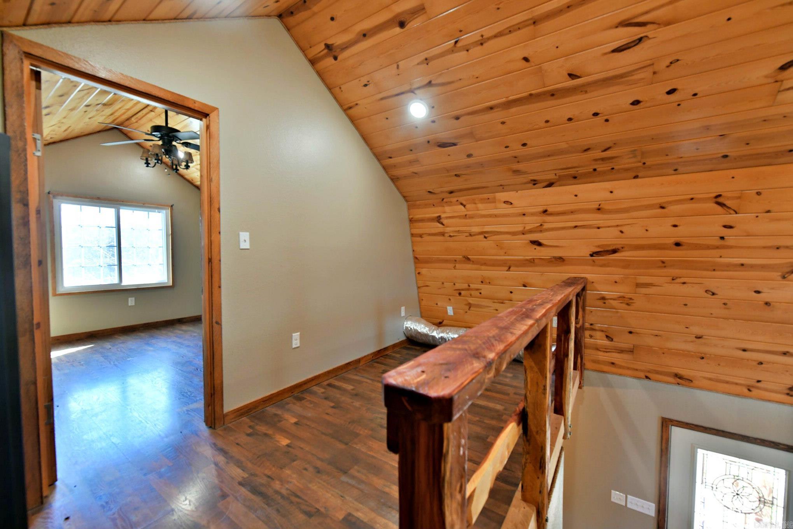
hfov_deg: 104.3
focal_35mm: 14
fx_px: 308
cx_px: 396
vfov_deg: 81.2
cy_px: 264
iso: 2500
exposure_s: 1/100
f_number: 5
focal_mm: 14
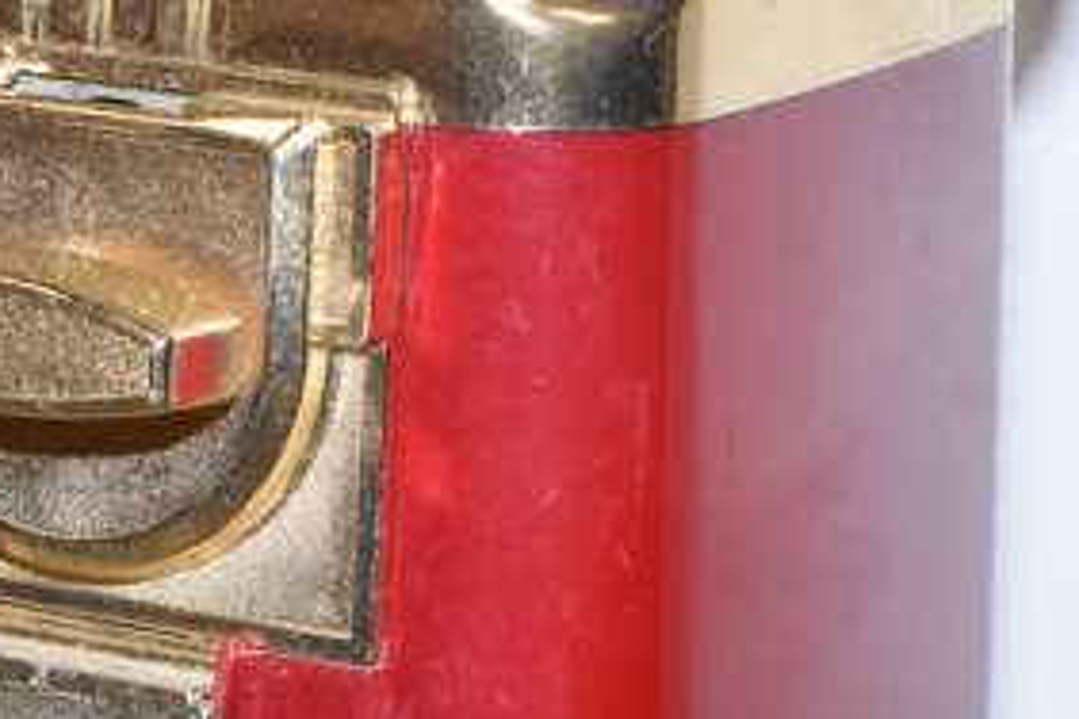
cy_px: 572
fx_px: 5608
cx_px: 226
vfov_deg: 7.3
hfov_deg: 11.0
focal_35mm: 187
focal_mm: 55
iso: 800
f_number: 5.6
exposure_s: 1/125
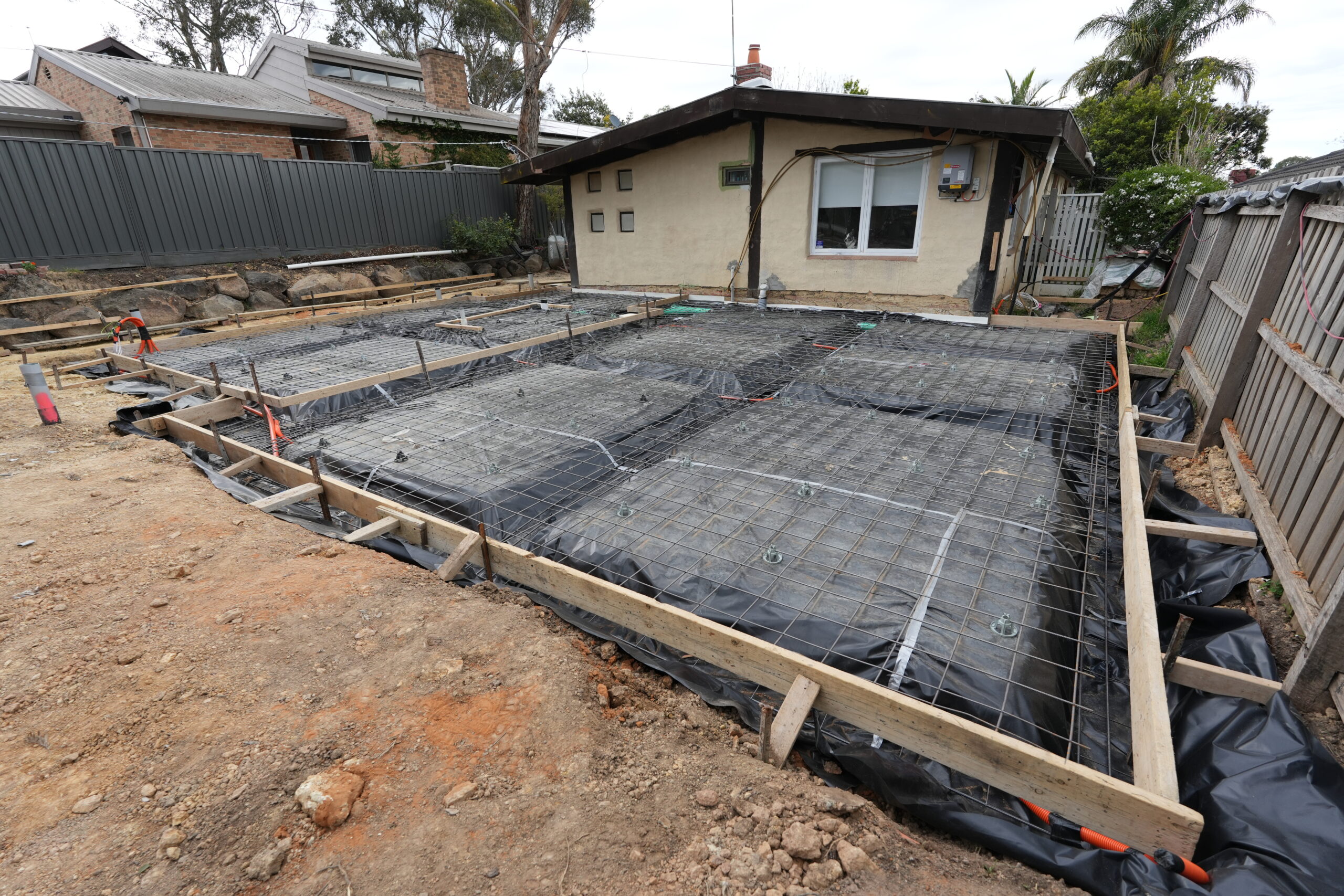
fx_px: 616
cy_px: 448
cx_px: 672
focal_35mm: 16
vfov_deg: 72.1
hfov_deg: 95.0
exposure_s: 1/160
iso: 250
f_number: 4
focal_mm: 16.5
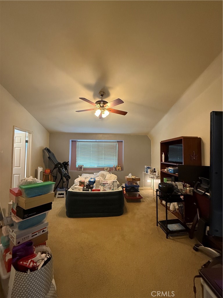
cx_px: 112
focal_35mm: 14
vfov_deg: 102.1
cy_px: 149
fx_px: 120
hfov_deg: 85.7
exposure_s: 1/60
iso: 640
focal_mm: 2.22
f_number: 2.2
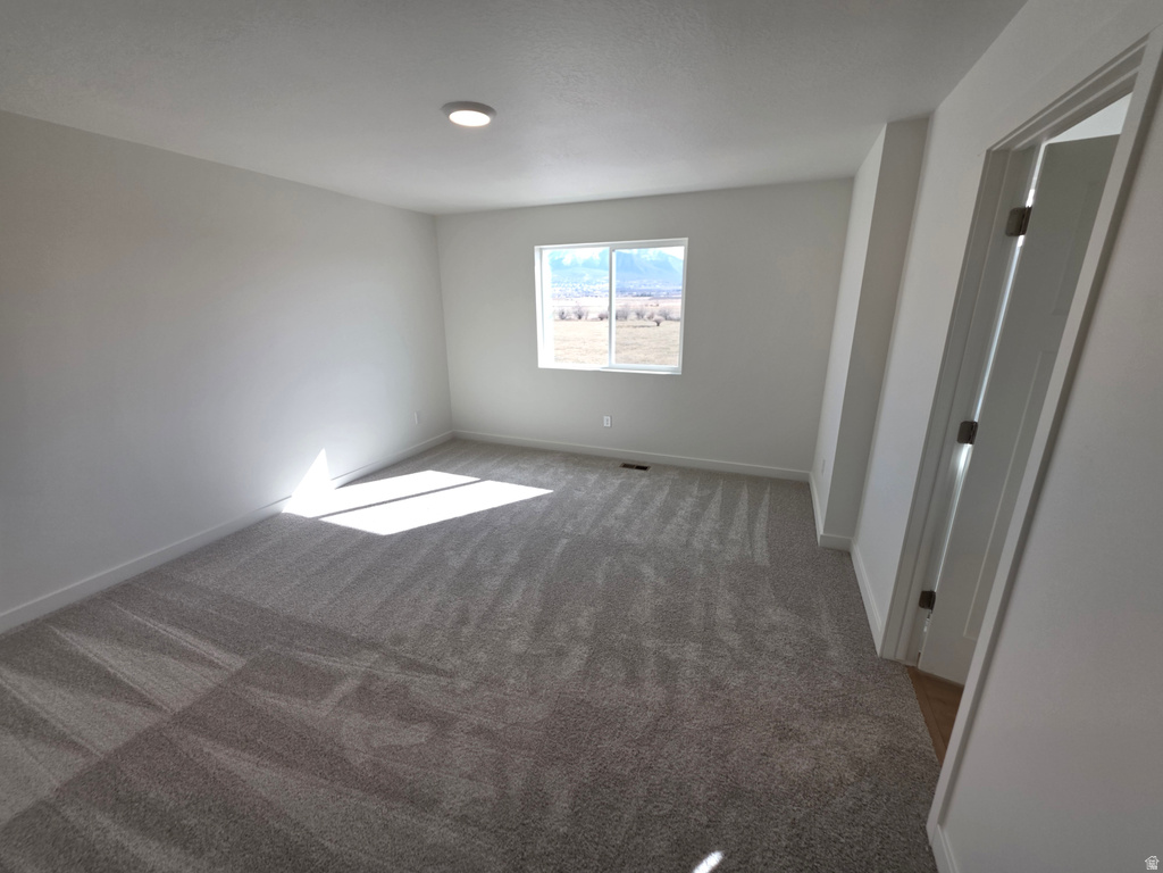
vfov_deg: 89.9
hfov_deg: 106.2
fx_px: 437
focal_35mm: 13
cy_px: 436
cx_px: 582
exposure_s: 1/266
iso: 40
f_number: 1.9
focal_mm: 2.2
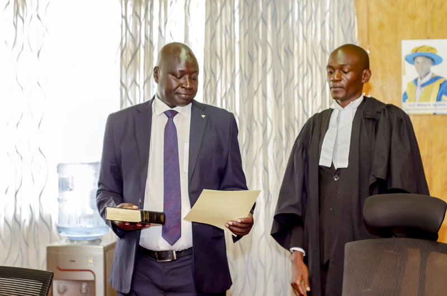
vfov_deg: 18.1
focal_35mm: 75
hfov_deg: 27.0
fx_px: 929
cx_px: 224
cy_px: 148
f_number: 2.8
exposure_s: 1/125
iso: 2000
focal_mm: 50
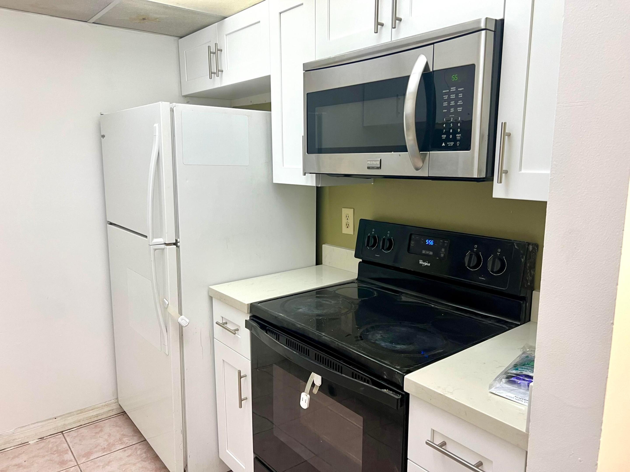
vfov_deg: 53.1
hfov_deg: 67.3
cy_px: 236
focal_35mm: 26
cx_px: 315
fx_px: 473
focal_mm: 5.7
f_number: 1.5
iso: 100
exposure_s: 1/60
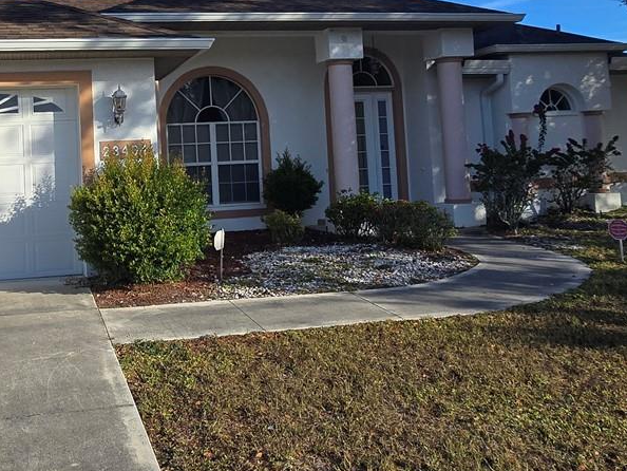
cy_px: 116
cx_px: 167
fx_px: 634
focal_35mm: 35
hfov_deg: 50.7
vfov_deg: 39.6
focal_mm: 2.2
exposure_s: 1/2099
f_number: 2.2
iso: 50
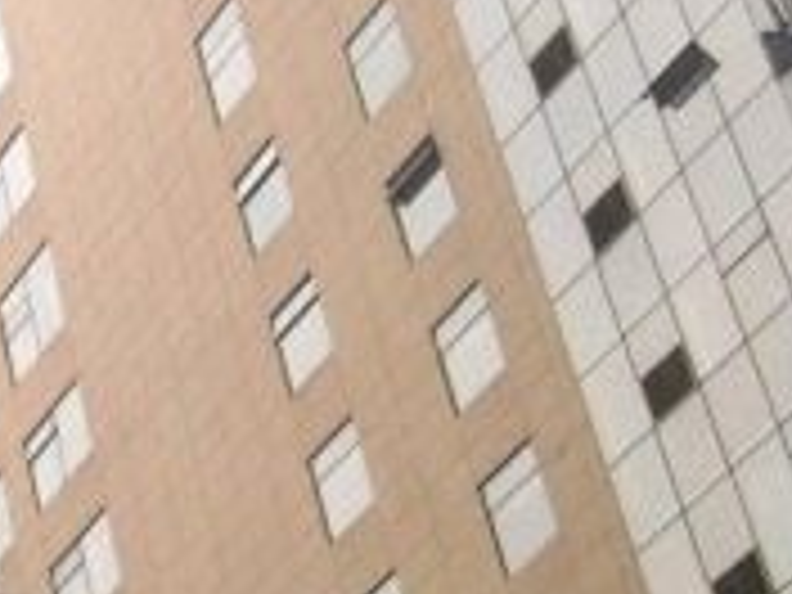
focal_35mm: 139
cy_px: 916
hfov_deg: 12.8
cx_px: -652
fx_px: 3180
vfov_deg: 10.3
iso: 80
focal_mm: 3.85
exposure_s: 1/209
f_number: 2.8
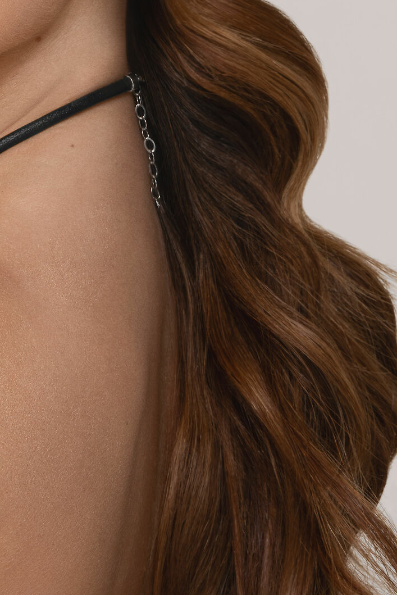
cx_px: -31
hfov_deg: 4.5
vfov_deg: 6.7
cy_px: -25
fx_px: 5056
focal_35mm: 306
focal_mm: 135
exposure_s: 1/125
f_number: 18
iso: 80
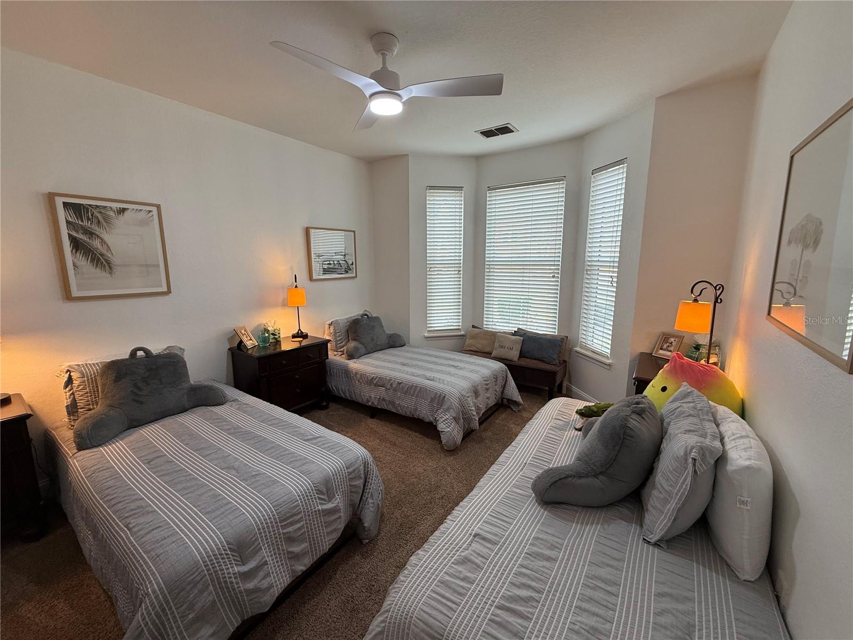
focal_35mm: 14
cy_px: 320
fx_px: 345
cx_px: 426
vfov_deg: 85.7
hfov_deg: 102.1
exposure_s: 1/120
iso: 125
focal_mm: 2.22
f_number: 2.2
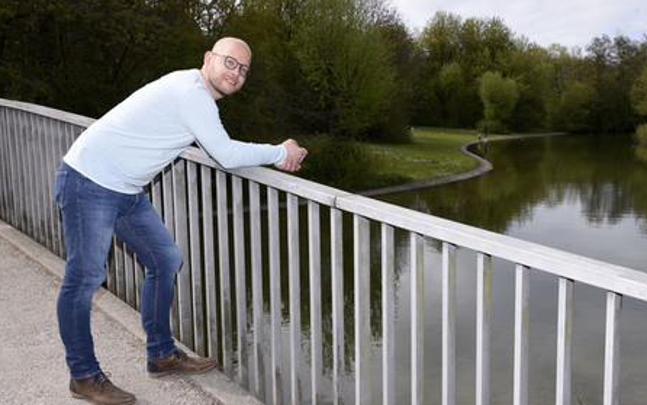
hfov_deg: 55.3
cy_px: 215
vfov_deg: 36.3
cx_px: 323
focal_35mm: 35
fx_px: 617
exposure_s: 1/160
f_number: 10
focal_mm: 34
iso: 160
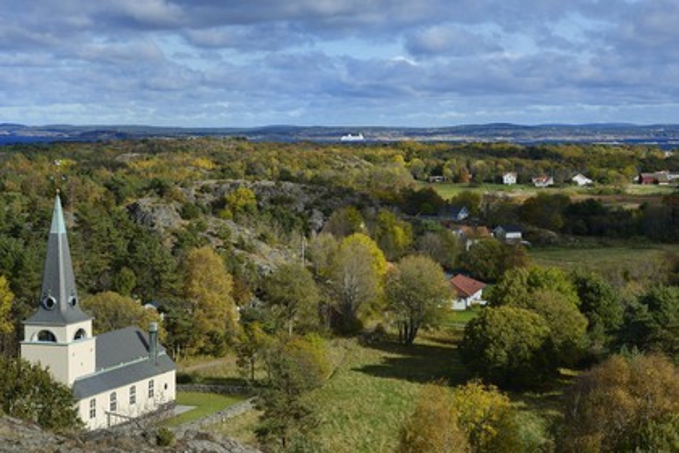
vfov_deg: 17.1
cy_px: 226
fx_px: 1509
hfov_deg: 25.4
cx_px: 340
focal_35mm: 80
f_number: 11
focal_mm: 80
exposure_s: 1/400
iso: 200
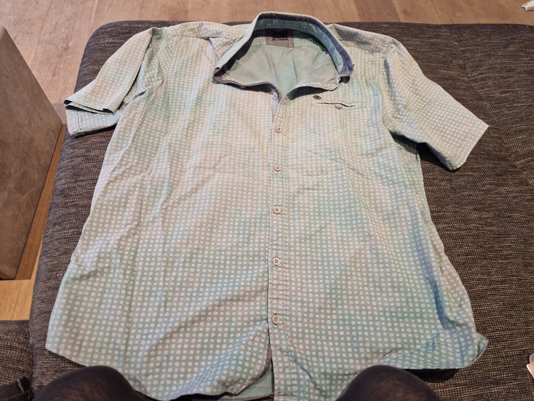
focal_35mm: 23
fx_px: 355
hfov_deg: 73.9
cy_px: 200
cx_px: 267
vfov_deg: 58.9
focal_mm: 5.4
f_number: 1.8
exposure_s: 1/100
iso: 50
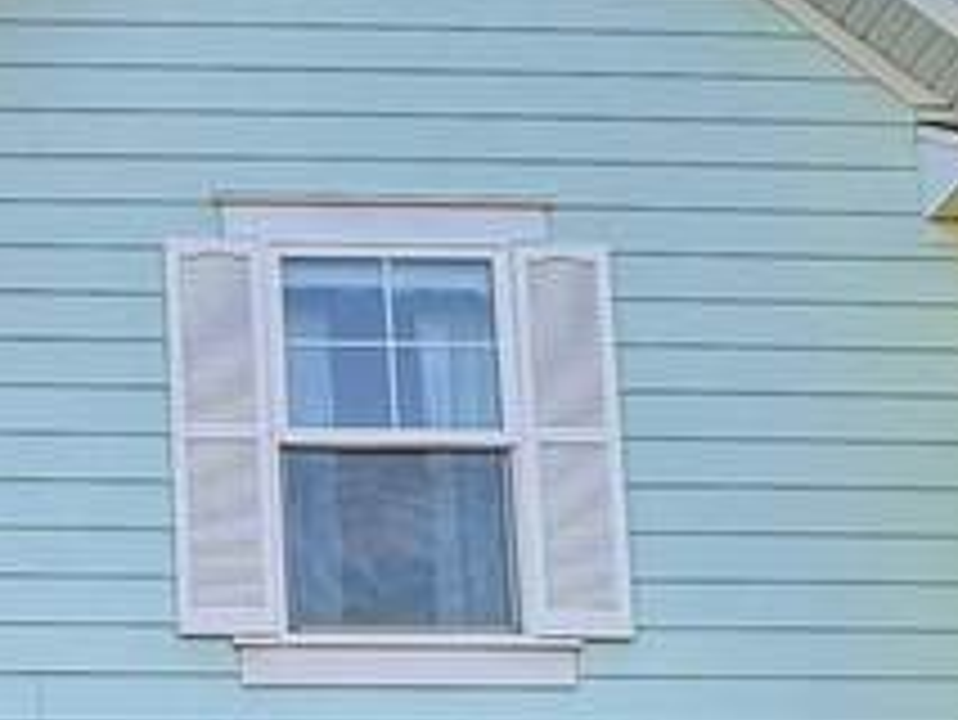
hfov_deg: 19.4
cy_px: 1044
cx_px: -594
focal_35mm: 84
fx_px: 2326
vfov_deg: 16.2
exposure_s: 1/194
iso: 40
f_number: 2.2
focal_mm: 2.22
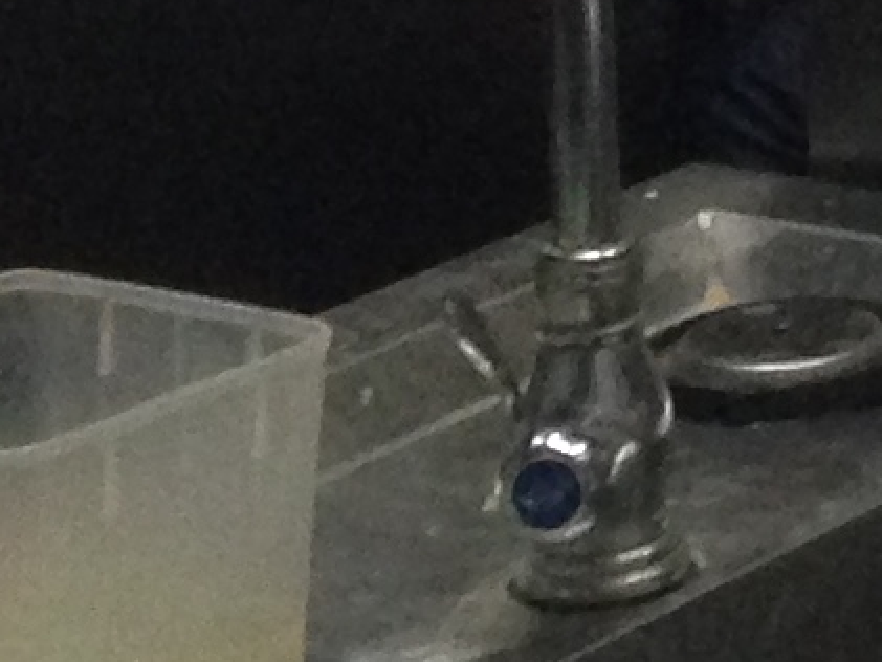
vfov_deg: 5.5
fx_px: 6525
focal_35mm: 256
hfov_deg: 7.3
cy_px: -1188
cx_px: 2028
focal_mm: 4.12
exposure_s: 1/20
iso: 200
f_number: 2.4
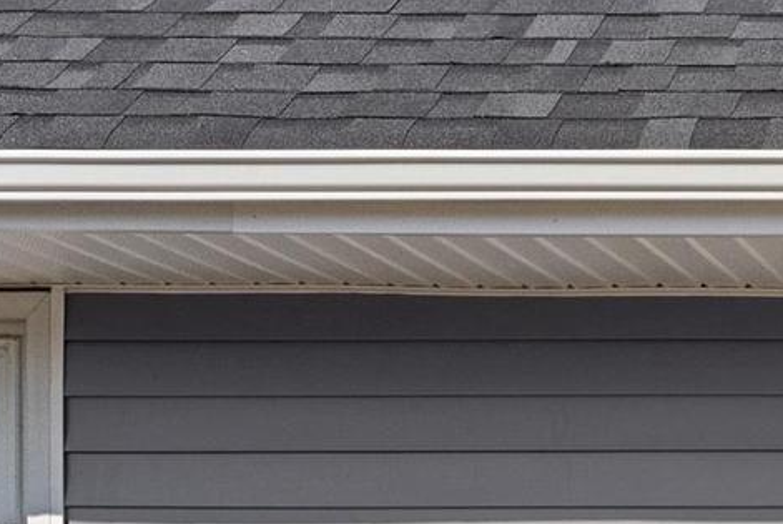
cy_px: 897
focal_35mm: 126
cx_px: 1373
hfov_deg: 14.5
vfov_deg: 10.4
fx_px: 2743
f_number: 8
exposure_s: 1/400
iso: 800
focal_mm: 29
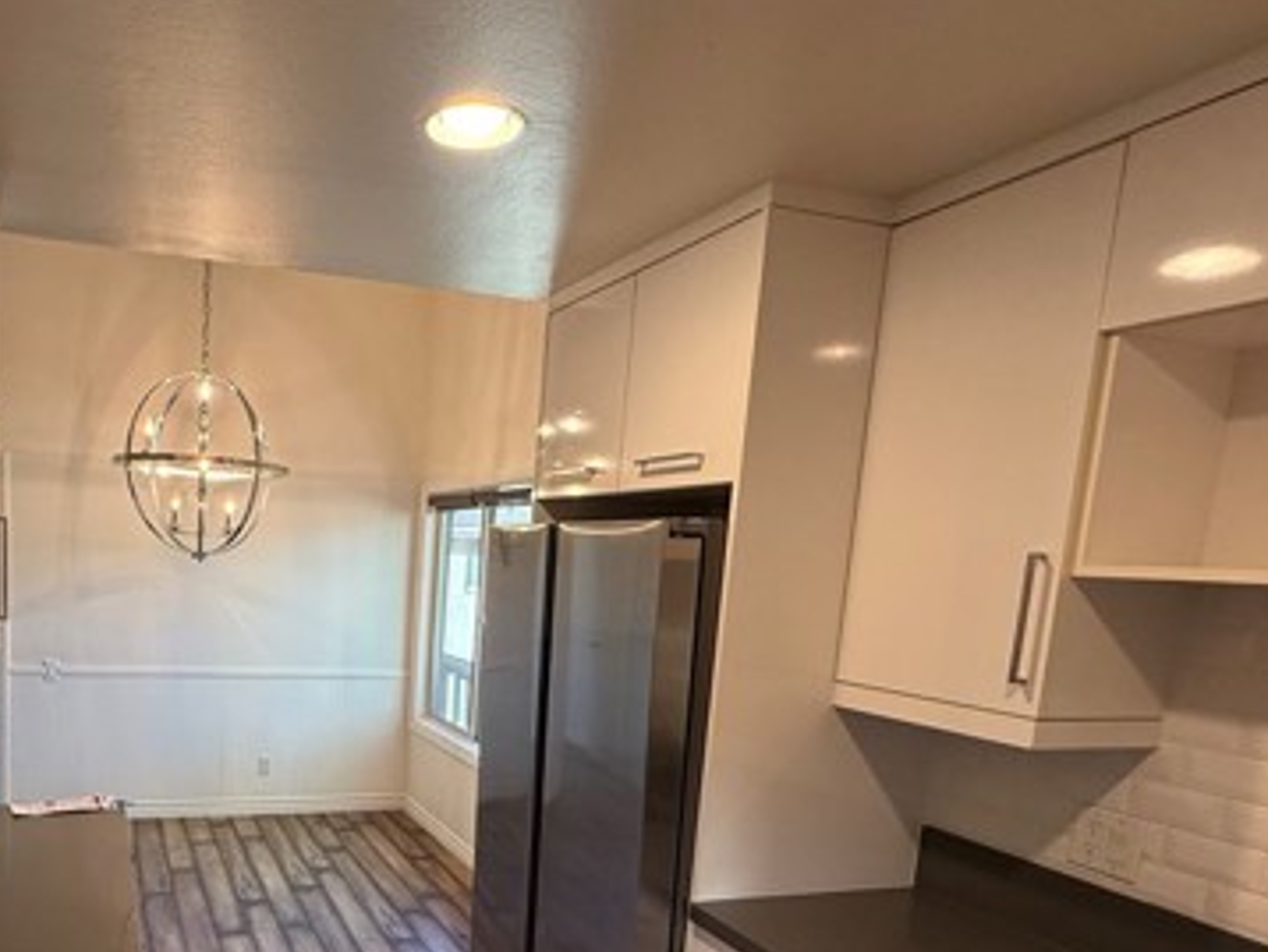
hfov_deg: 66.1
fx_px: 916
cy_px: 679
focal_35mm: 25
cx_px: 354
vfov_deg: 53.2
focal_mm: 2.22
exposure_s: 1/120
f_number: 2.2
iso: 250
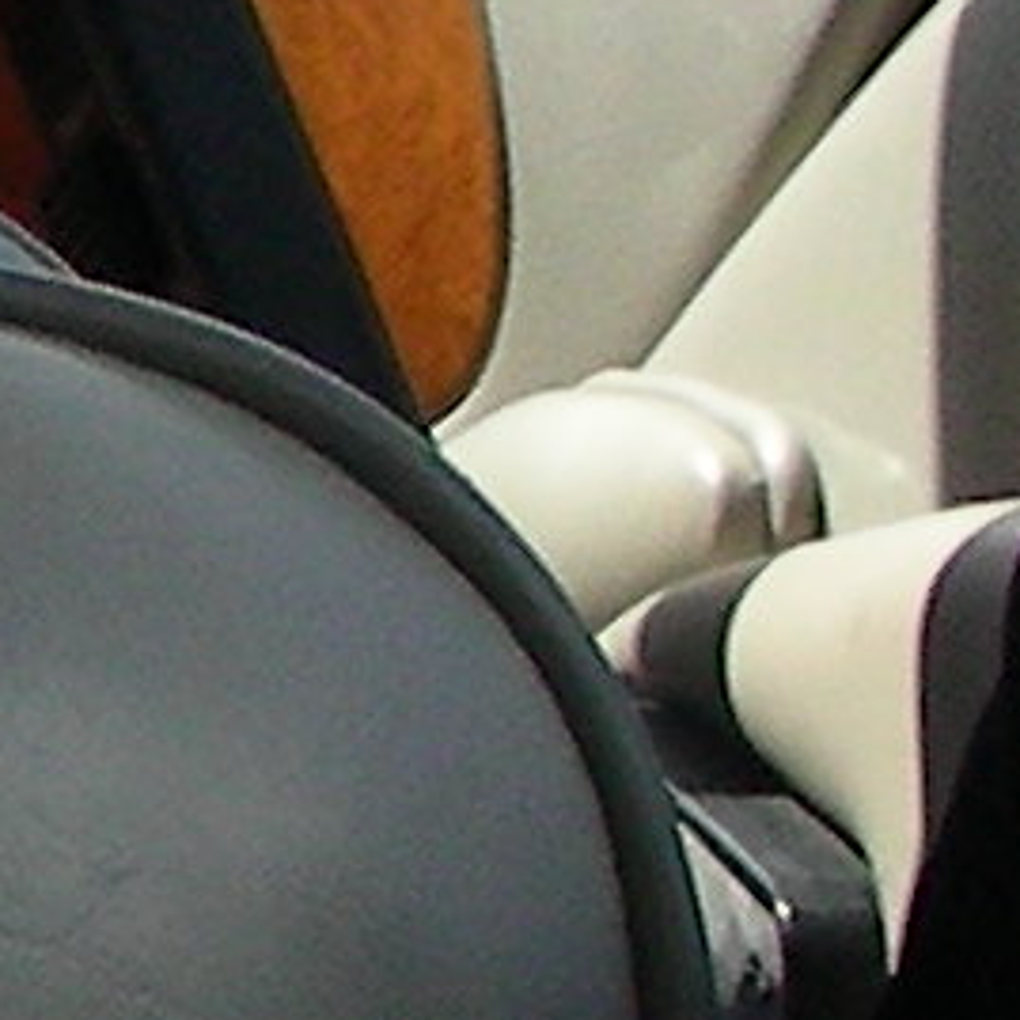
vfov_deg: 5.0
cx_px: -1714
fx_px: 11735
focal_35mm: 352
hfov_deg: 4.8
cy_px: -46
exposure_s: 1/383
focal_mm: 6.3
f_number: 4
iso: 50
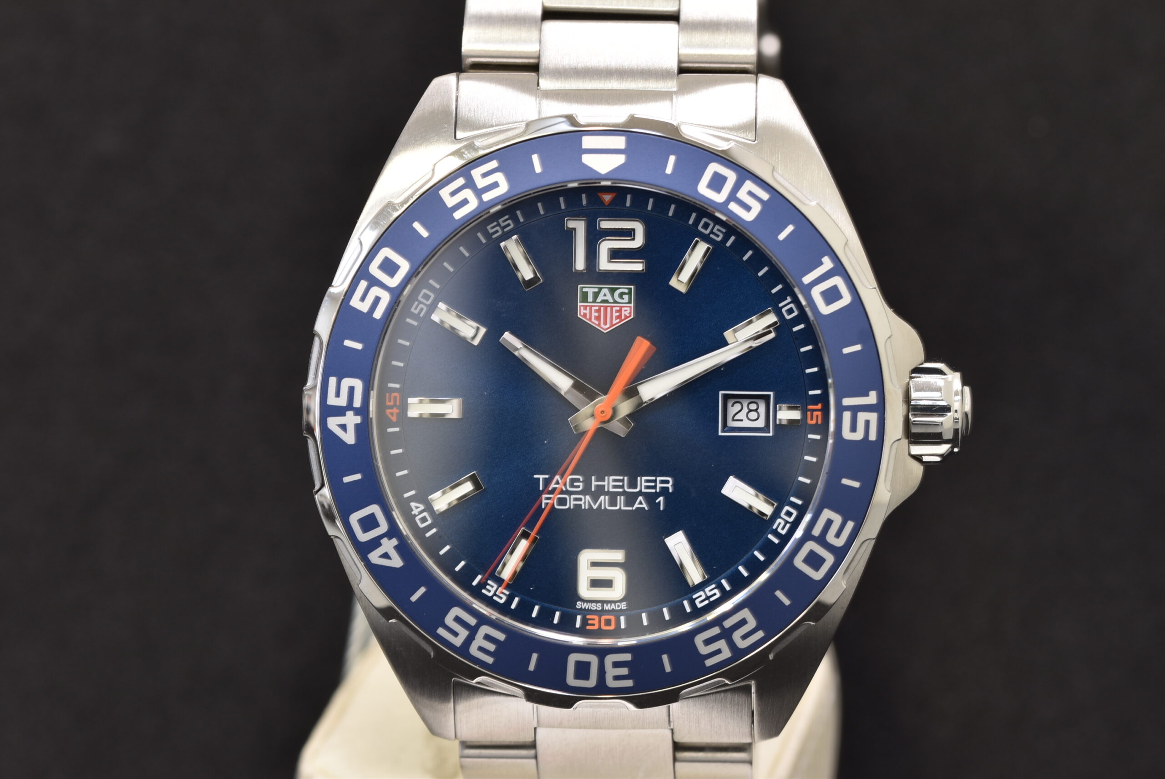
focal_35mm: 135
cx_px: 582
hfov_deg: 15.2
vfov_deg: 10.2
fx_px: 4372
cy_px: 390
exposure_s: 1/2
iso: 100
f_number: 11
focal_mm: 90
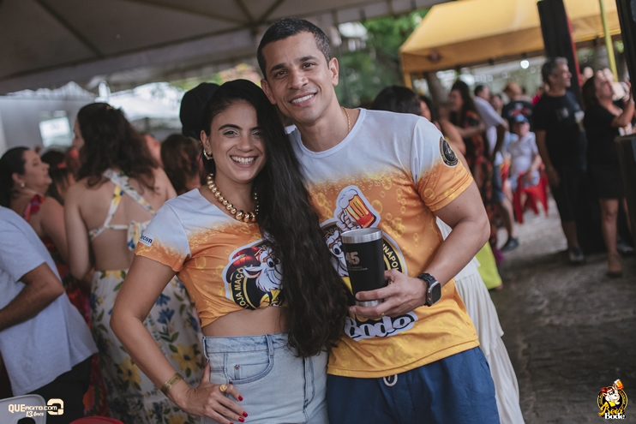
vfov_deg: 25.8
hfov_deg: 37.8
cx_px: 318
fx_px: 928
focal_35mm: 52
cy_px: 212
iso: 2500
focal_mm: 35
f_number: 2
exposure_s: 1/1600
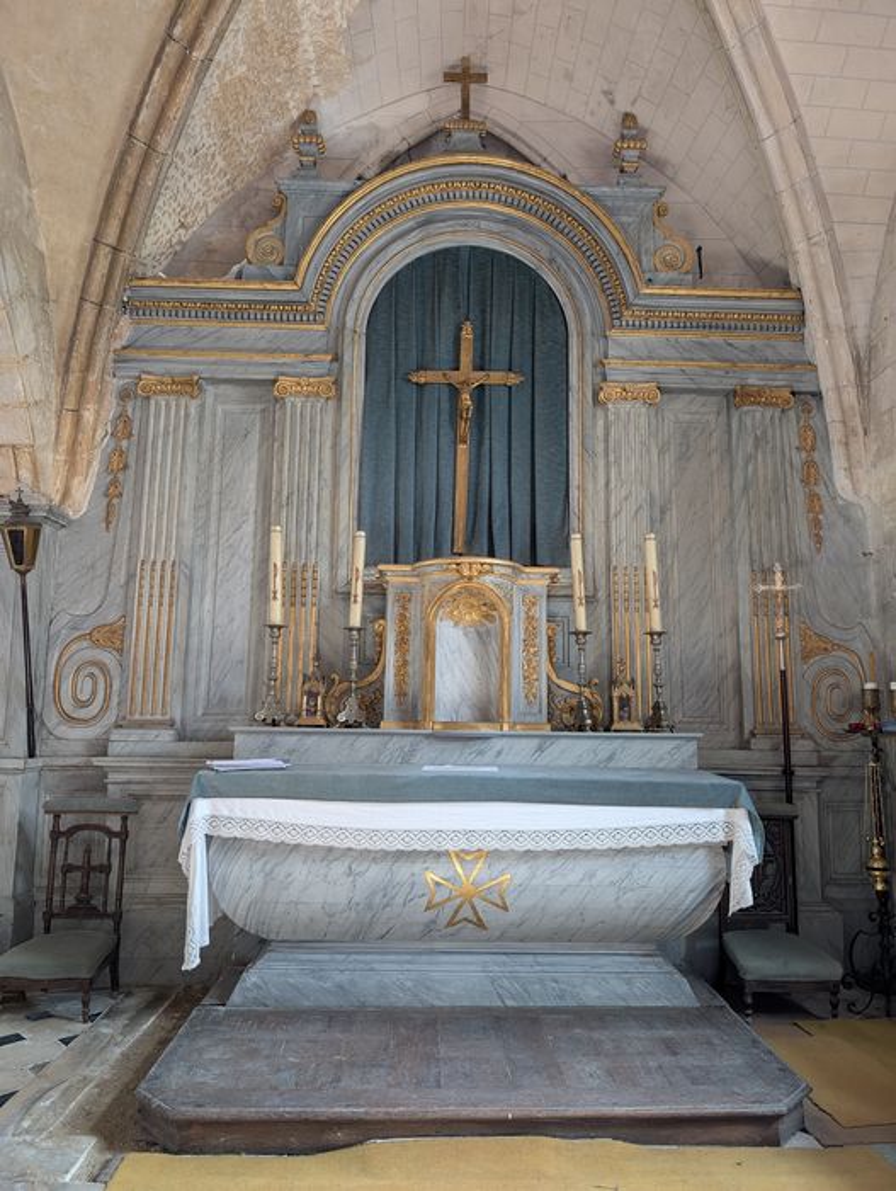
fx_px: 826
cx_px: 448
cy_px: 596
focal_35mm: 24
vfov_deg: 71.5
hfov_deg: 56.9
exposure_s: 1/38.4
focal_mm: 6.9
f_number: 1.68
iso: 194
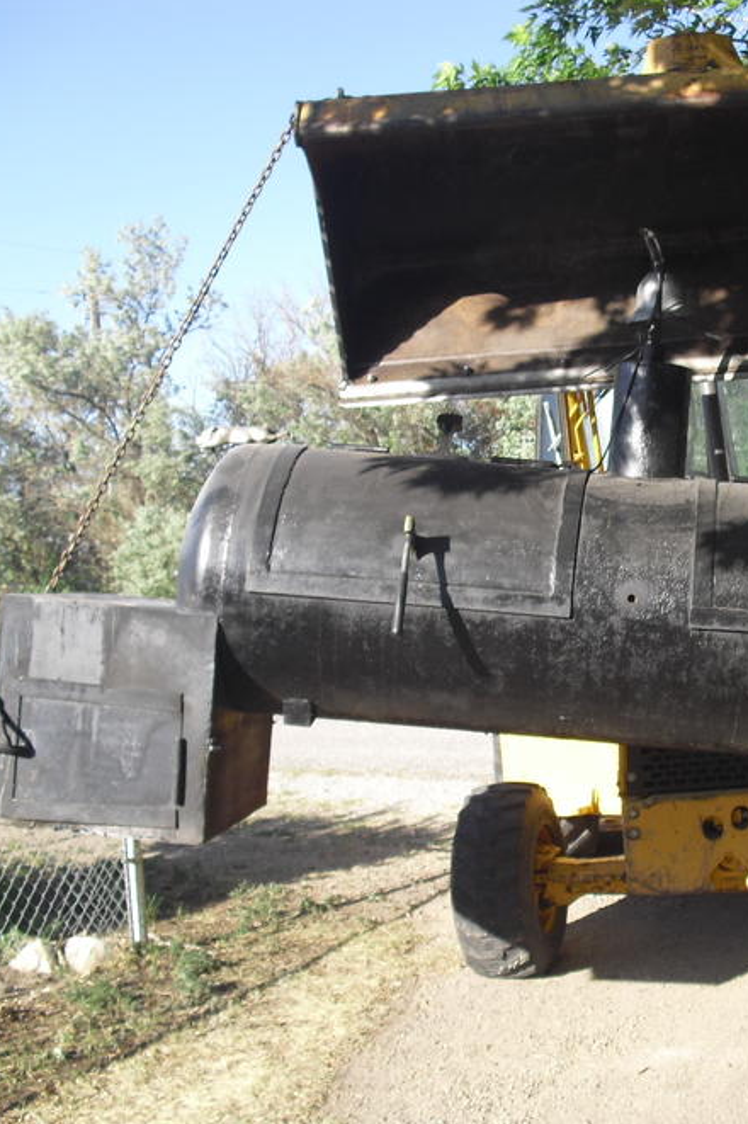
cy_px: 555
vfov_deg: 38.9
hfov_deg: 25.8
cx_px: 638
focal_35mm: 51
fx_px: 1591
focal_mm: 6.3
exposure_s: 1/80
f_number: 7.8
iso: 100
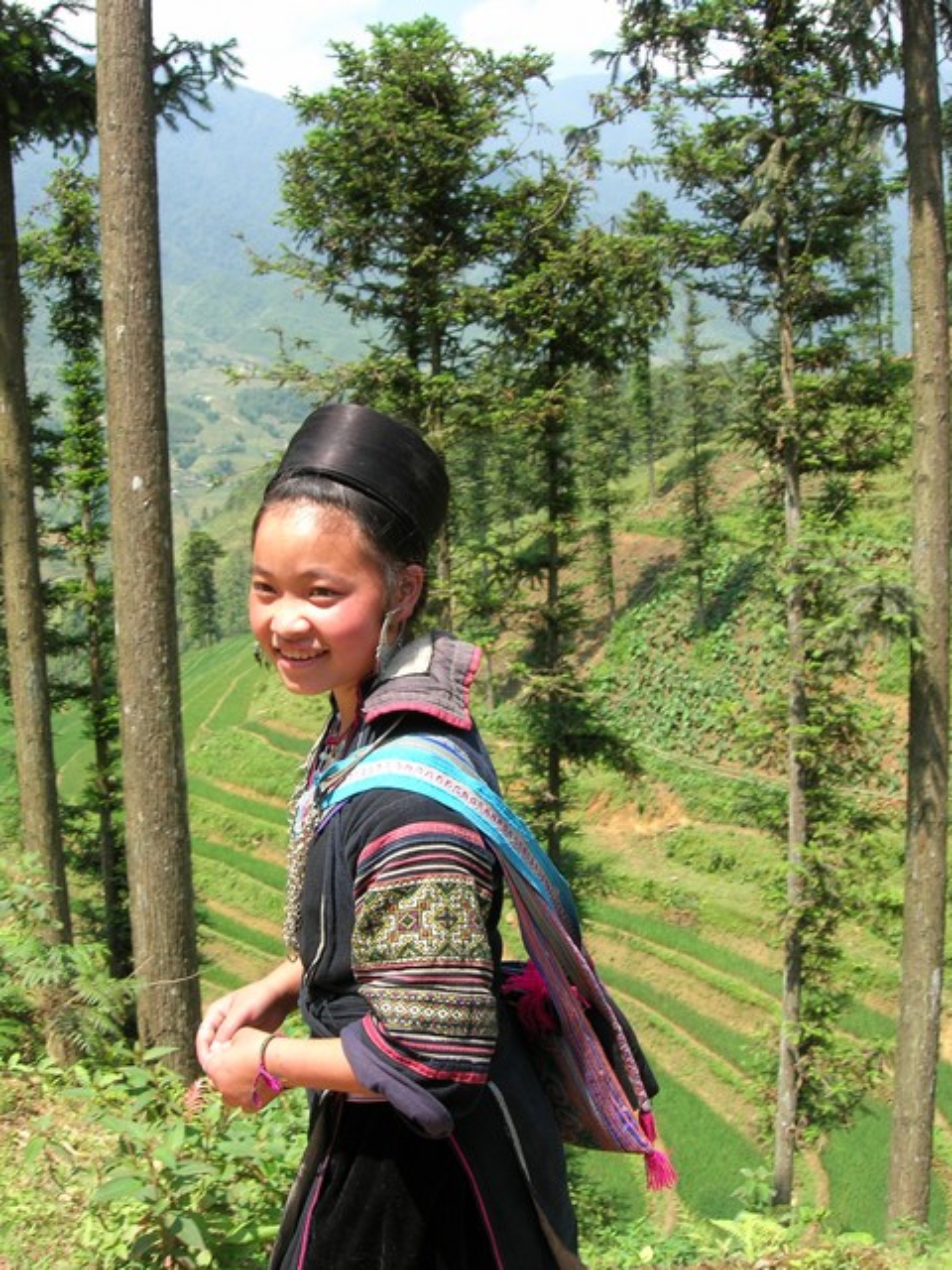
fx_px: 1393
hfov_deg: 37.7
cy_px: 635
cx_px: 476
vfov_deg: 49.0
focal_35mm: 38
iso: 64
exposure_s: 1/194
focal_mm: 7.8
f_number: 4.8
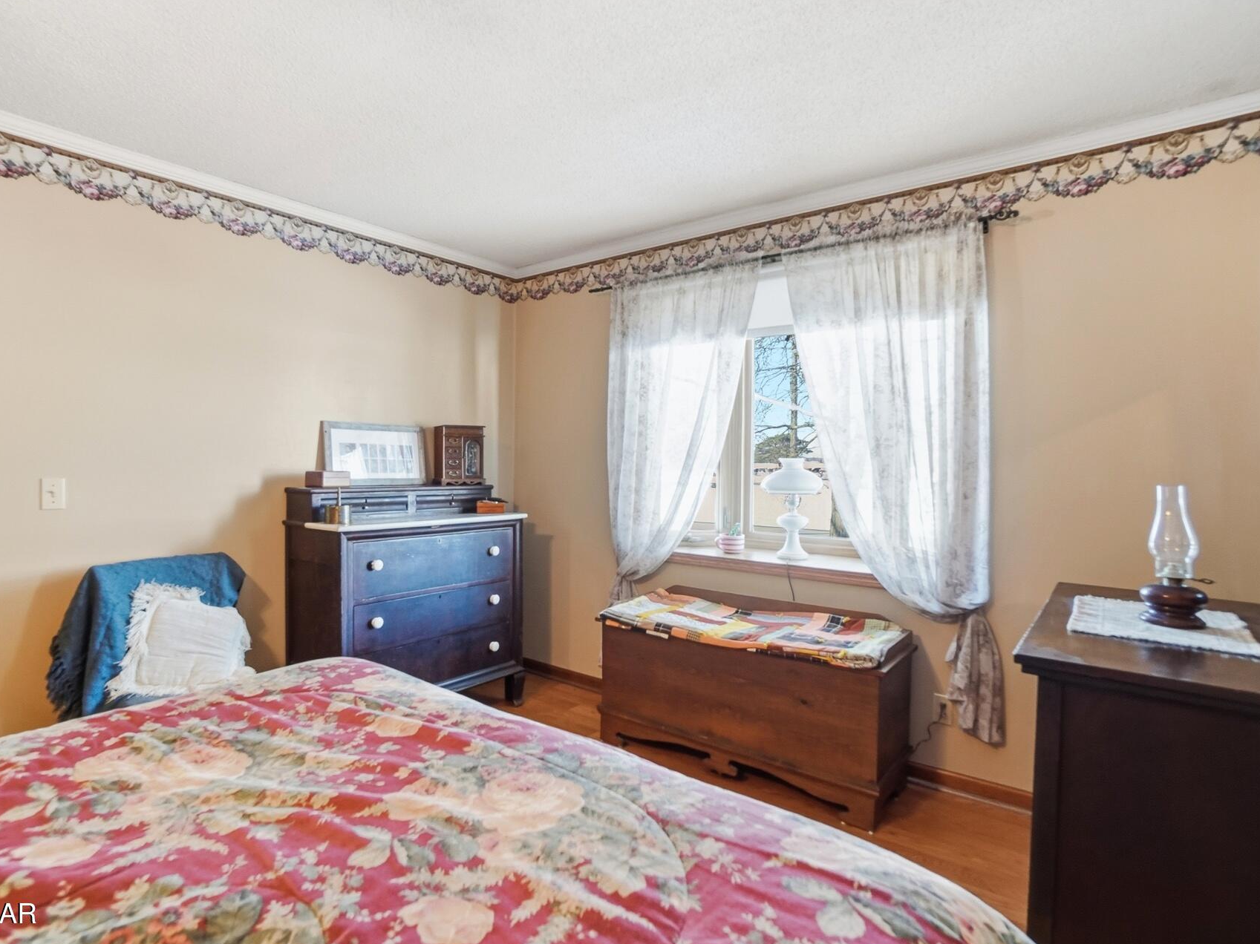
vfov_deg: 74.7
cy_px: 464
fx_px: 619
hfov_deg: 91.0
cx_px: 604
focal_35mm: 17
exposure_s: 1/125
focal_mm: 10
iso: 125
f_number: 5.6
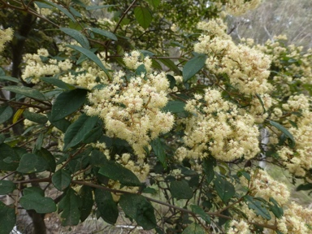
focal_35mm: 24
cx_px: 156
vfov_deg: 56.8
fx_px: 216
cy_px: 117
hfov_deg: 71.6
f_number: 3.5
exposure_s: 1/100
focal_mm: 4.3
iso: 100
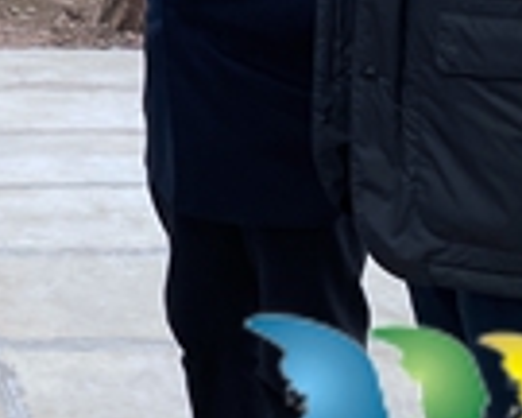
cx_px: -162
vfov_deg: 12.2
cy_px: -236
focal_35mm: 120
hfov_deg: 15.3
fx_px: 1854
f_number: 1.6
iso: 32
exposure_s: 1/403
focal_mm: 4.2
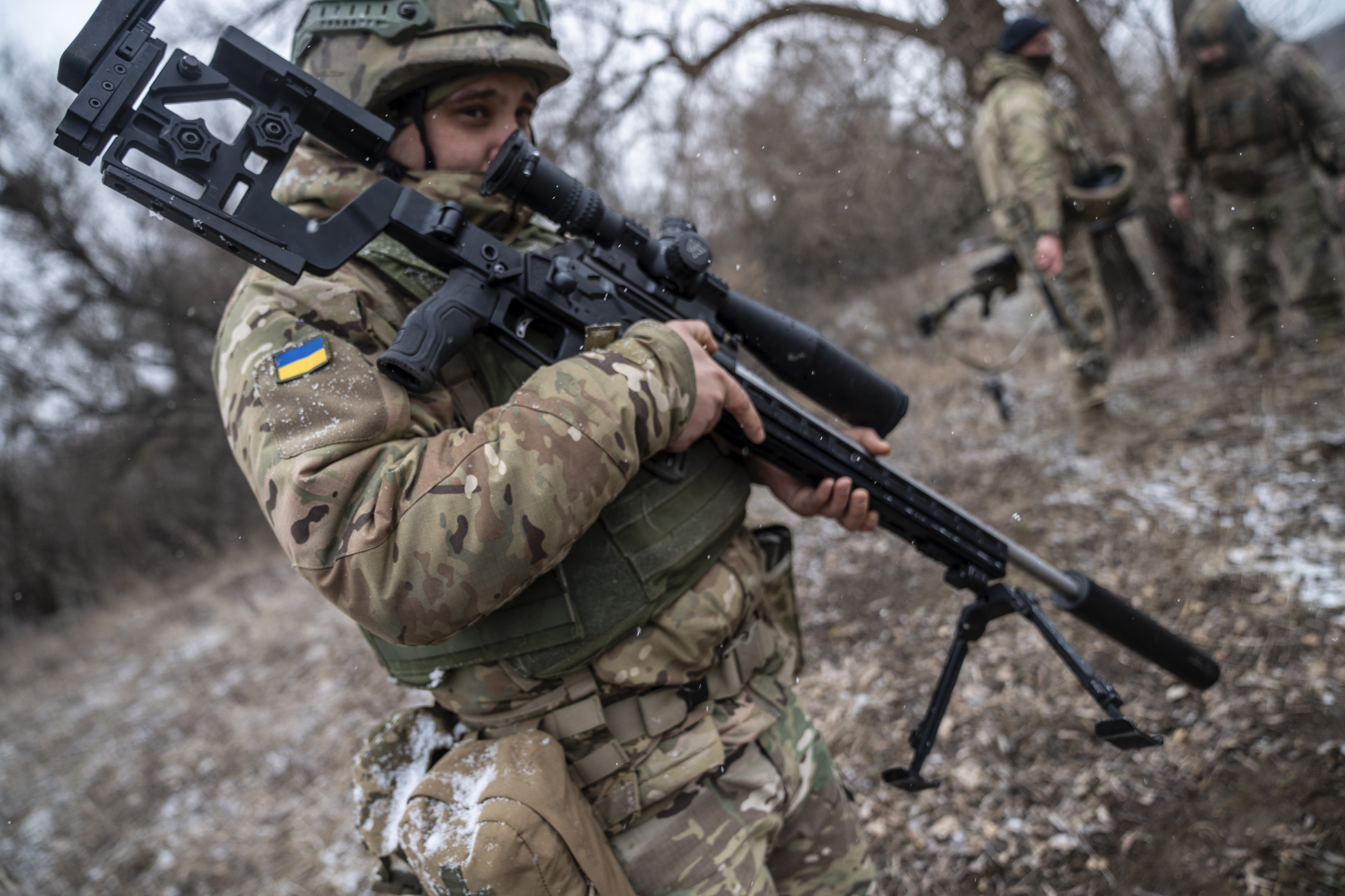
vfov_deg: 53.1
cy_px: 448
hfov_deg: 73.7
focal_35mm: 24
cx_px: 672
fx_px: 897
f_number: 2.8
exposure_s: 1/2000
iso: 500
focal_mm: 24
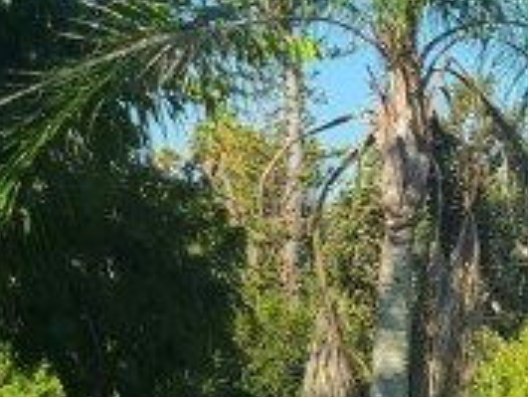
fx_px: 2290
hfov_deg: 11.8
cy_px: 657
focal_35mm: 150
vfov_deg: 9.5
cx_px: 1035
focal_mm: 5.4
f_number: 1.8
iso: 40
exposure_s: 1/1129
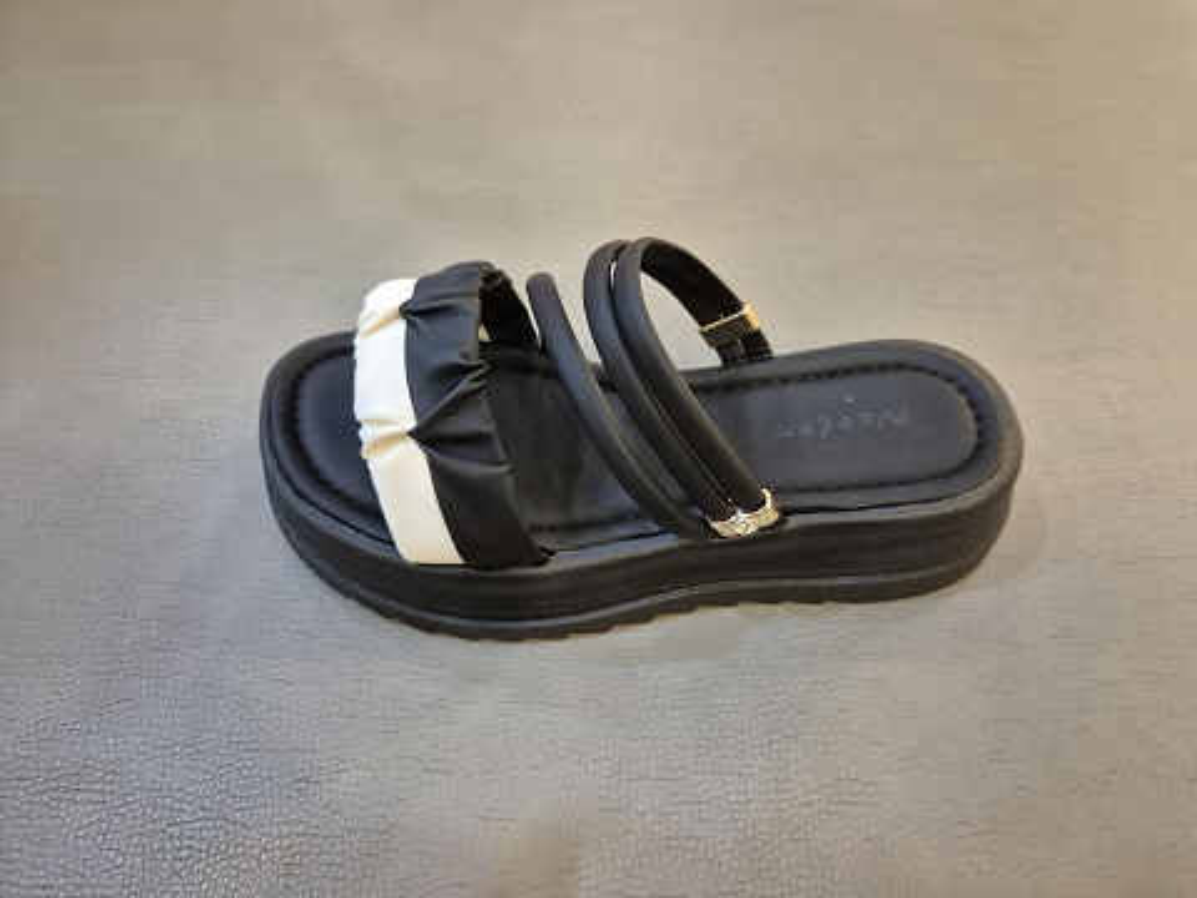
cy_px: 449
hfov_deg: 73.9
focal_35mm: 23
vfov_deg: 58.9
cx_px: 598
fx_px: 795
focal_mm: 5.4
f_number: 1.8
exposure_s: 1/120
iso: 1000
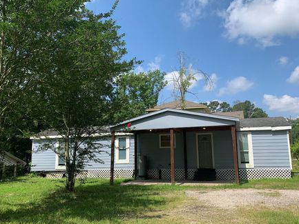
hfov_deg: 59.9
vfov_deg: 46.8
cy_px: 106
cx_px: 161
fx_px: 259
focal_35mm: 30
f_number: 1.8
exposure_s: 1/2075
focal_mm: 4.25
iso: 25
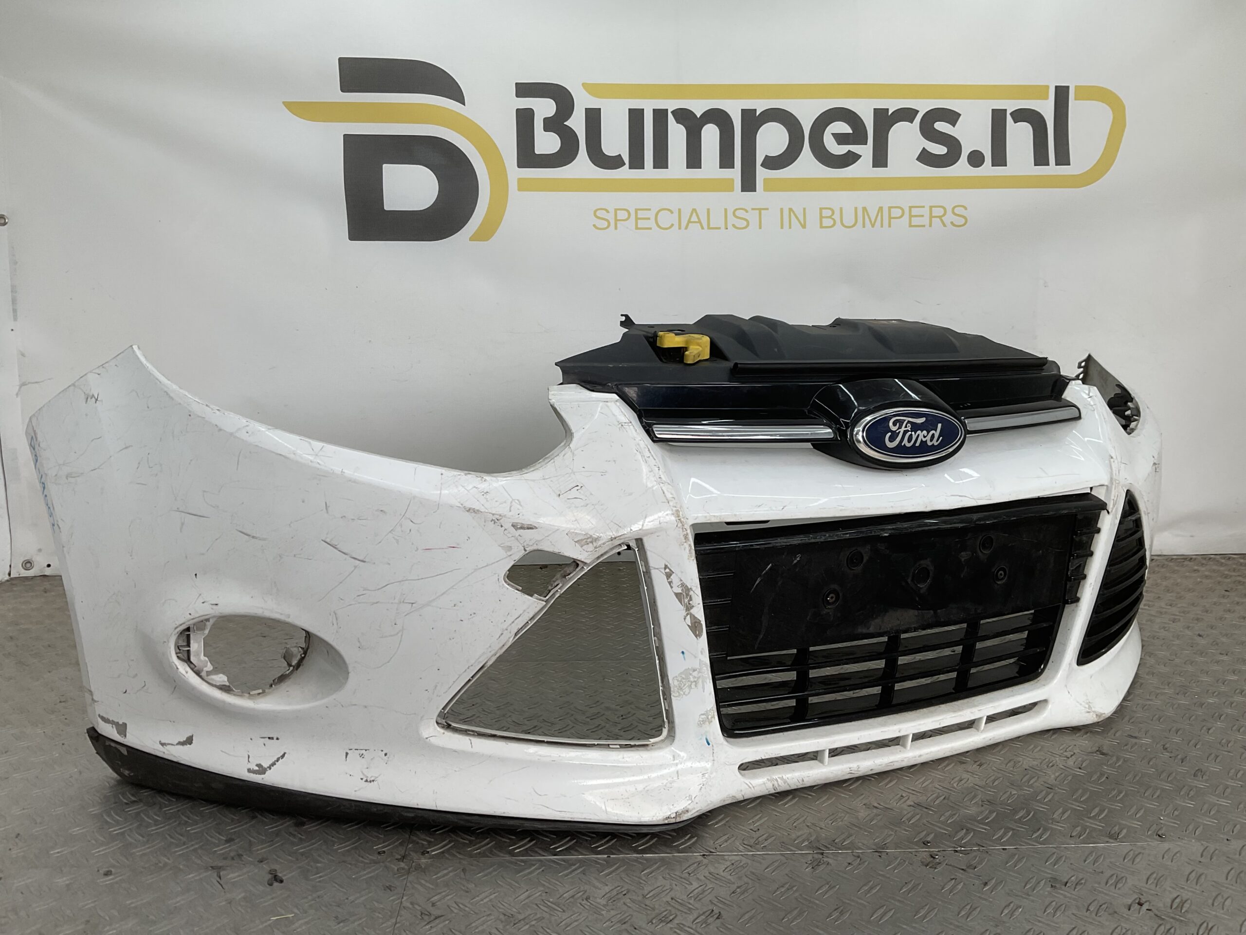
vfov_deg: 48.2
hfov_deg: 61.7
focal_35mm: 29
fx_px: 1044
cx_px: 623
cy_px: 468
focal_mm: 3
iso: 16
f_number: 1.8
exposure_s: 1/292
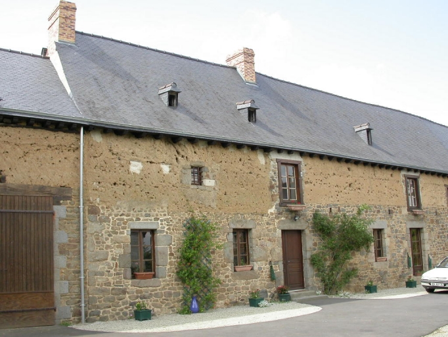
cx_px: 224
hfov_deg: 49.0
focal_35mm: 38
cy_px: 168
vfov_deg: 37.7
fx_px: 492
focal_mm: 8
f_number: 6
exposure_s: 1/180
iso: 100
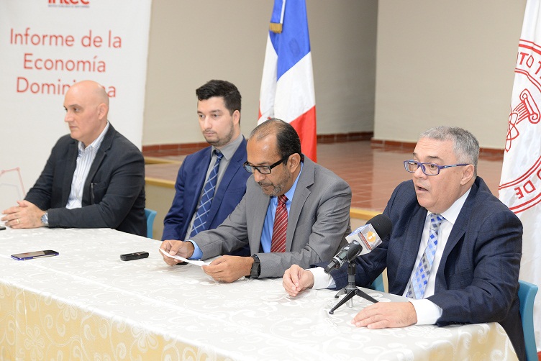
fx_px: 842
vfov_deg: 24.2
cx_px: 270
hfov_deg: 35.6
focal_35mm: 56
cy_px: 180
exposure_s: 1/125
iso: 1600
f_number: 5
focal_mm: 56
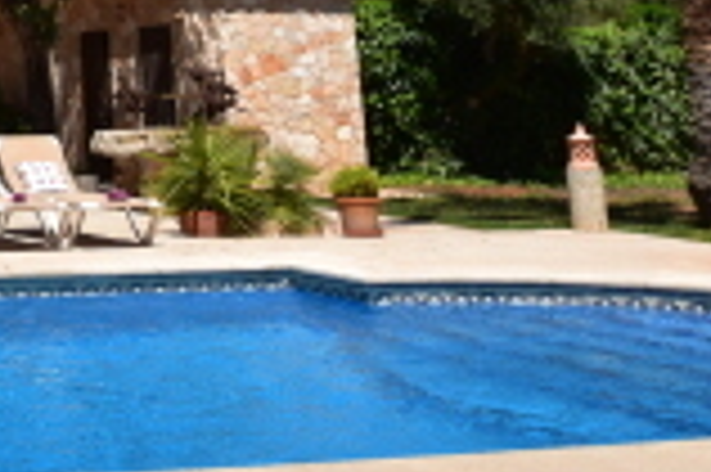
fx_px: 1539
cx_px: -364
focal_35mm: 78
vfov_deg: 16.2
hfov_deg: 21.6
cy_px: -209
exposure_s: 1/500
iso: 320
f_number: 11
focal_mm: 16
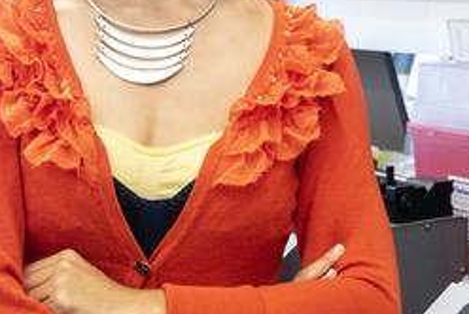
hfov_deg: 25.3
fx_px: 1030
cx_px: 357
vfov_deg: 17.1
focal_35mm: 79
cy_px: 35
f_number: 5.6
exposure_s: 1/125
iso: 1600
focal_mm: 28
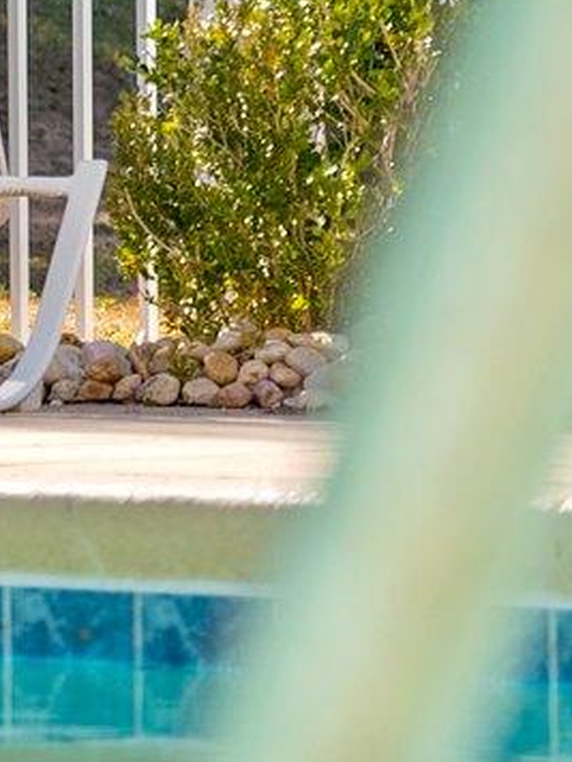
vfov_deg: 5.1
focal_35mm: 387
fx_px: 8526
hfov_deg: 3.7
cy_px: 63
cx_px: -1429
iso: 100
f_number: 3.2
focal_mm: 70
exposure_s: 1/640
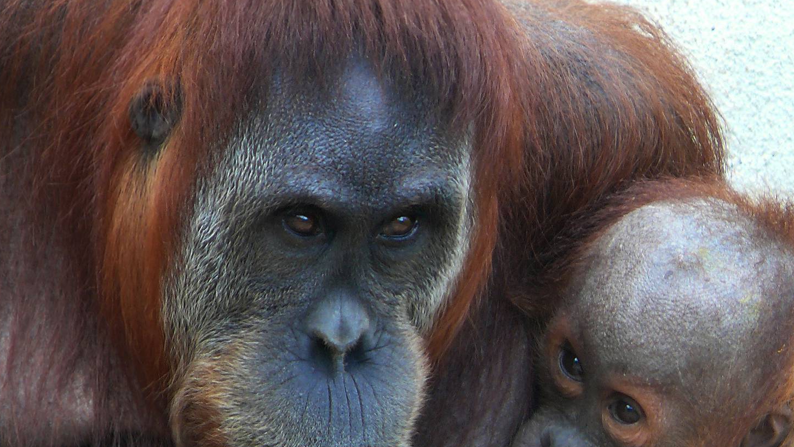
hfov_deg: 2.4
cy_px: 299
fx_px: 18929
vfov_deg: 1.4
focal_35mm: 899
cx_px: 422
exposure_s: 1/50
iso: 100
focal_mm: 88.8
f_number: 3.7
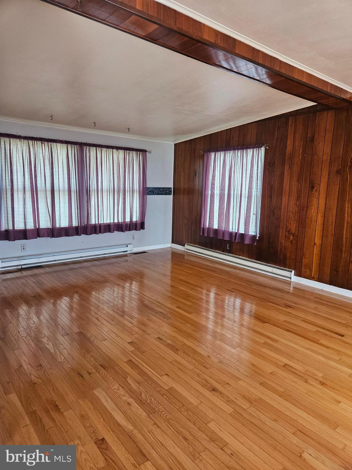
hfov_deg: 58.9
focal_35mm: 23
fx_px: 312
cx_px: 176
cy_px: 235
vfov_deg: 73.9
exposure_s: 1/120
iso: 160
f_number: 1.8
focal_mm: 5.4
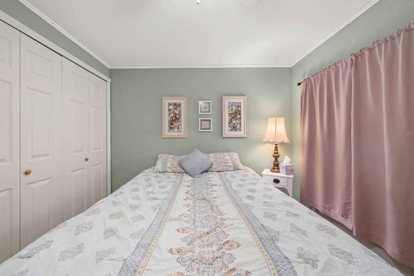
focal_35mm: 13
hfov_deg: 108.3
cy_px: 133
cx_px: 206
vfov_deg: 85.4
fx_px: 149
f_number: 11
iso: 400
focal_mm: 12
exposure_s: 1/1.25
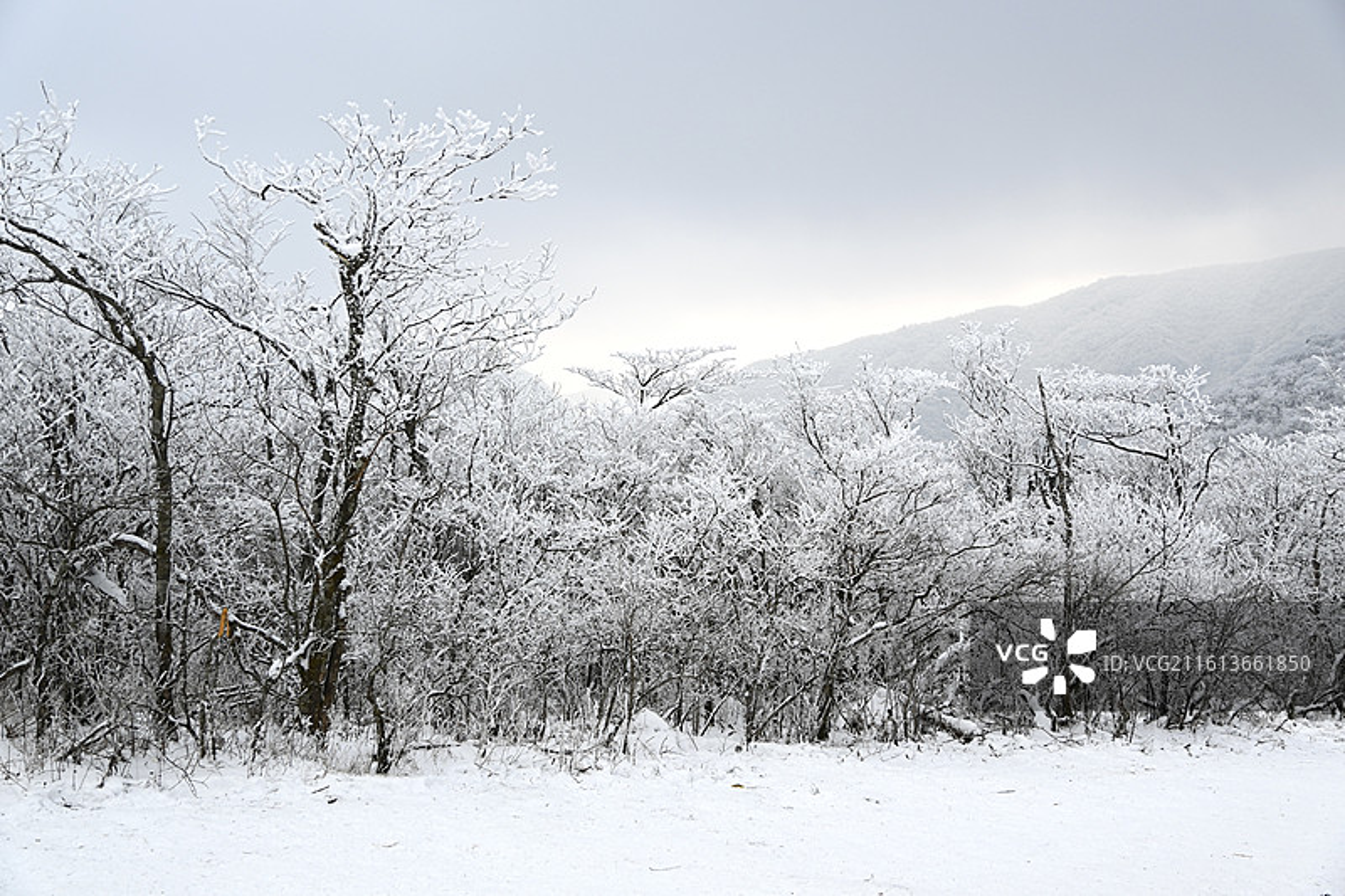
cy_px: 448
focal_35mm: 40
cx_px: 672
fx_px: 1485
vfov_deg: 33.6
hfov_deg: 48.7
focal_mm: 26.5
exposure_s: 1/640
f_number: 3.8
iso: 100
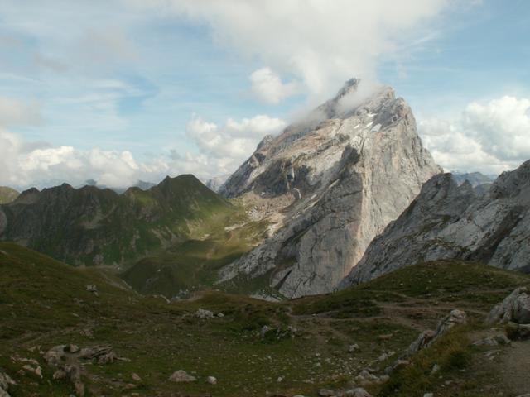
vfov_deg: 40.7
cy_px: 198
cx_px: 265
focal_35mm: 35
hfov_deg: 52.6
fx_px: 536
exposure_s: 1/160
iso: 50
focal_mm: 5.86
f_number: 8
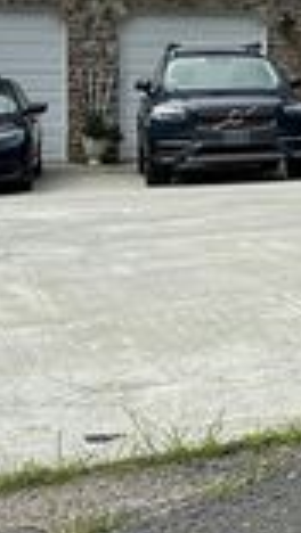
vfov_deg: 24.8
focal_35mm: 84
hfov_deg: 13.2
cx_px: 513
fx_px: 1189
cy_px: 87
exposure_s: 1/4545
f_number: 1.78
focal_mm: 6.86
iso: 80
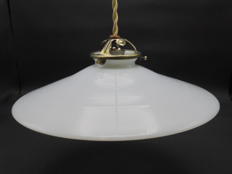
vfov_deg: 41.8
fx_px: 228
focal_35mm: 34
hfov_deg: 54.0
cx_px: 116
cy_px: 87
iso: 400
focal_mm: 6.1
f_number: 4
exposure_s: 1/30
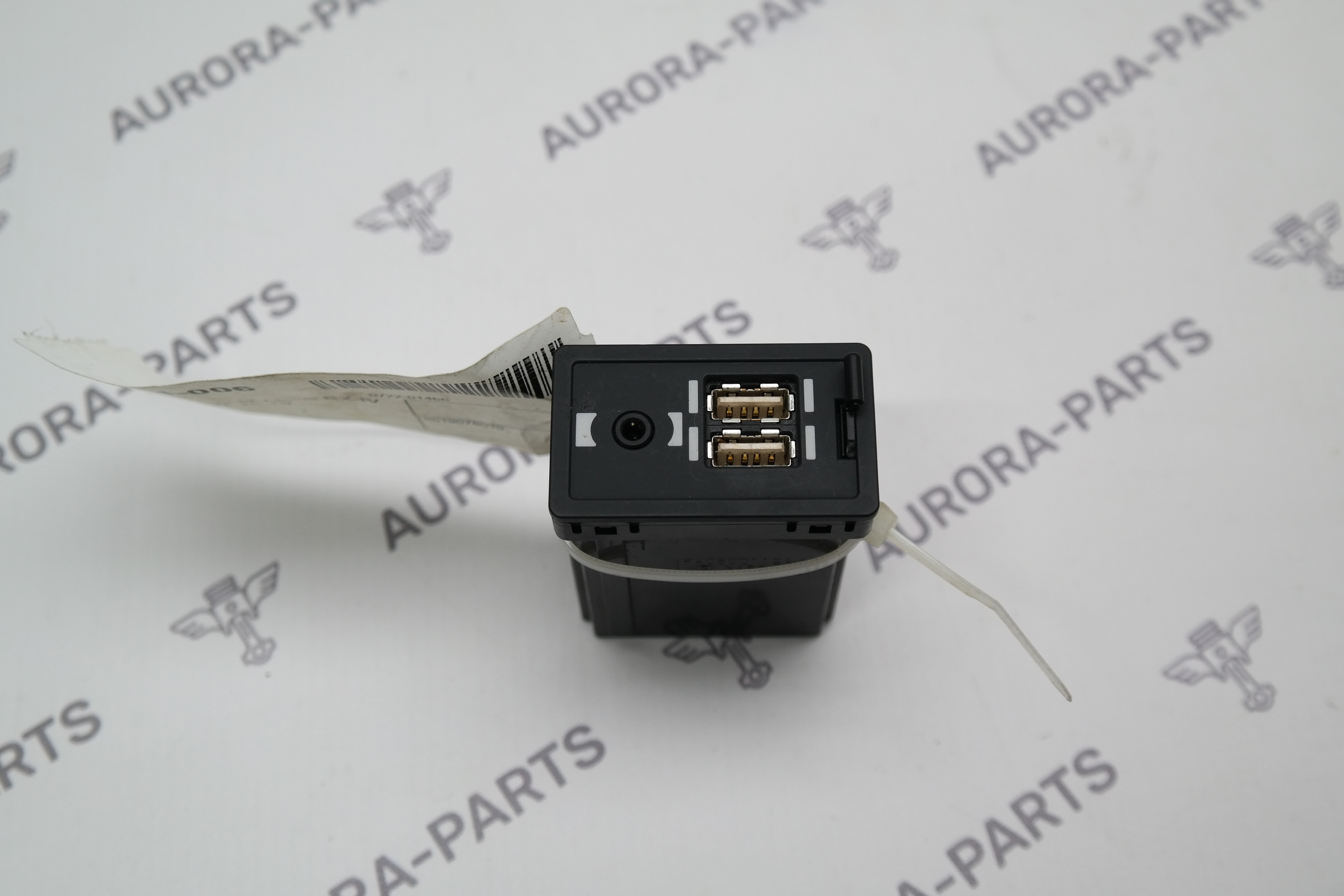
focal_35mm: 46
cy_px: 448
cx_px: 672
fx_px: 1717
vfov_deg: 29.2
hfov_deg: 42.7
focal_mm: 30
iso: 200
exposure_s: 1/100
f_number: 4.5
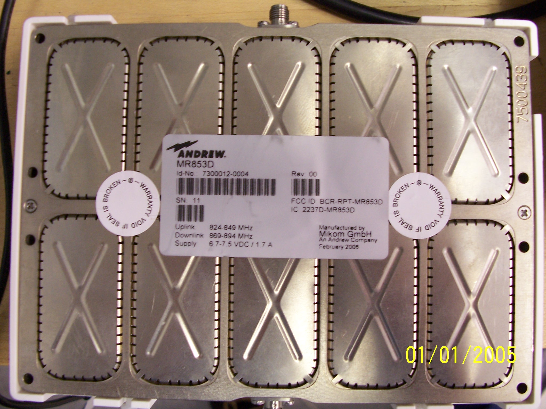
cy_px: 204
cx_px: 273
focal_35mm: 35
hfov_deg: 52.6
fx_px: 552
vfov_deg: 40.7
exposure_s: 1/15
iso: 140
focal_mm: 6
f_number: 2.8
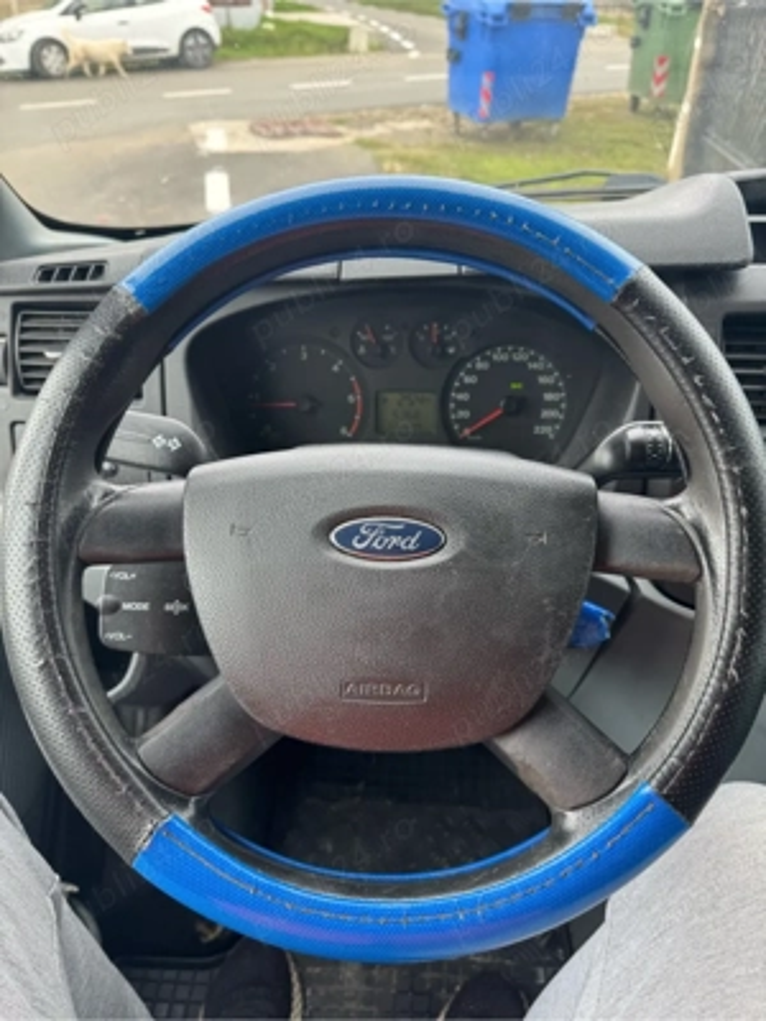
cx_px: 383
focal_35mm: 24
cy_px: 510
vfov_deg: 71.6
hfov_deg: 56.8
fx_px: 708
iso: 80
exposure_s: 1/121
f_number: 1.78
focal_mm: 6.76
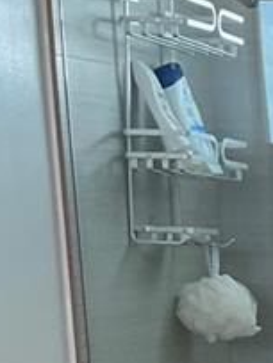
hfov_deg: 7.8
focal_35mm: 171
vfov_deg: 11.0
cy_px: 575
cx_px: 755
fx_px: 1798
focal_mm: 3
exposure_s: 1/122
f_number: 1.8
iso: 50
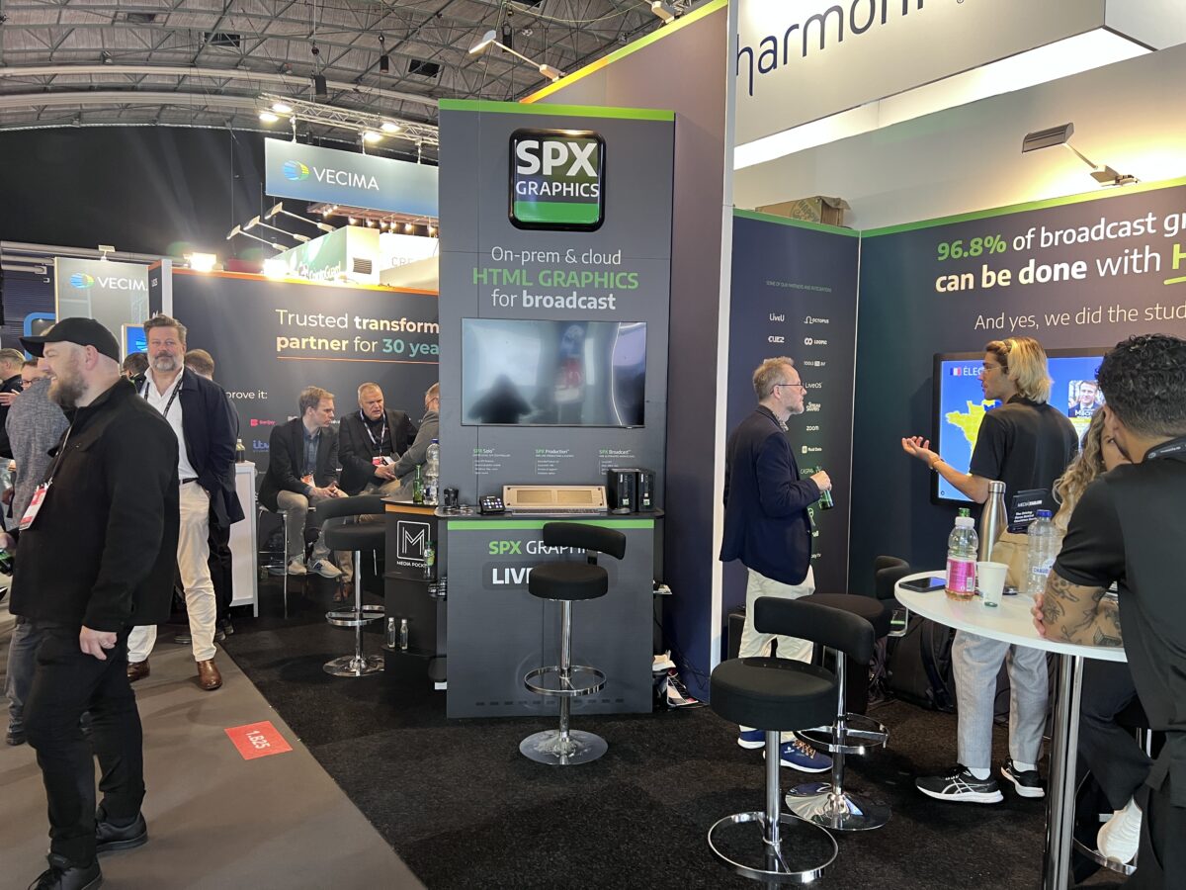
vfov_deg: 53.1
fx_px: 891
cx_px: 593
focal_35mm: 26
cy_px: 445
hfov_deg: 67.3
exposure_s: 1/50
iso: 125
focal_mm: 5.7
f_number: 1.5
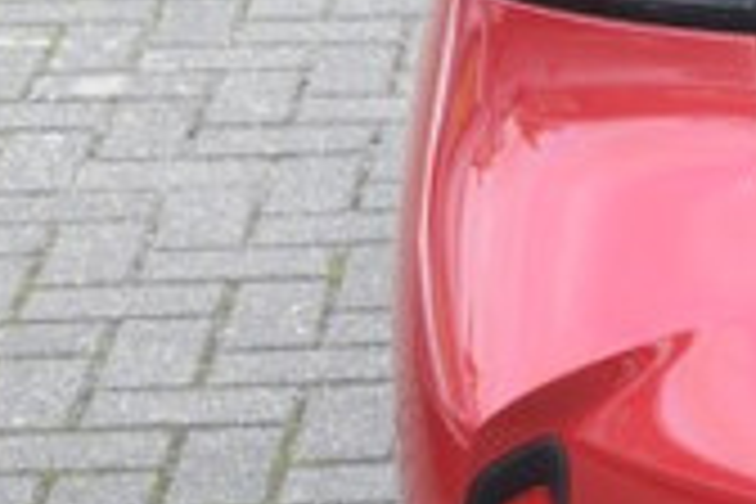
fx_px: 4411
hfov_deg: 9.0
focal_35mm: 210
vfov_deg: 6.4
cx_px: 1701
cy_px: -385
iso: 400
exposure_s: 1/160
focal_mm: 23
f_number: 6.3
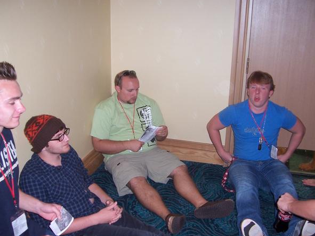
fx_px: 355
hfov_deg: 47.9
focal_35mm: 39
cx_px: 154
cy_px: 124
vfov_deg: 36.8
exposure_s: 1/60
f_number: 3
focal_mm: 6
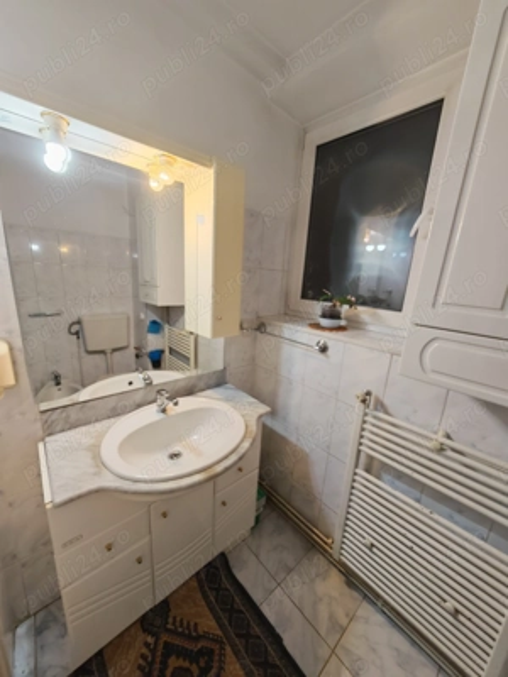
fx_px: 235
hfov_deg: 94.5
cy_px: 338
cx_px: 254
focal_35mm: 12
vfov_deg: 110.5
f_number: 2
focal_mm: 1.82
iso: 64
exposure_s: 1/50
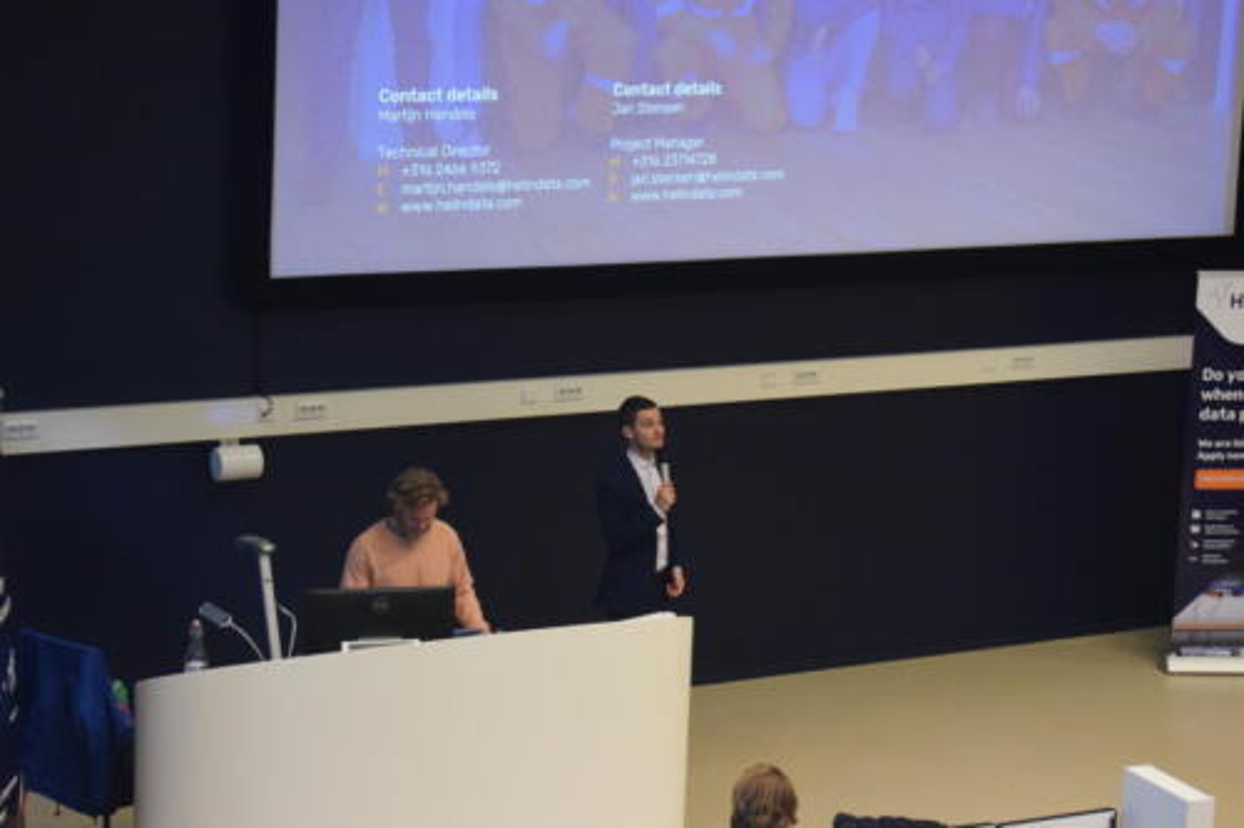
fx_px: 2850
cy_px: 414
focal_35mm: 82
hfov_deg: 24.6
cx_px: 622
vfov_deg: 16.5
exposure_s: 1/60
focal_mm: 55
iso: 2800
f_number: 5.6
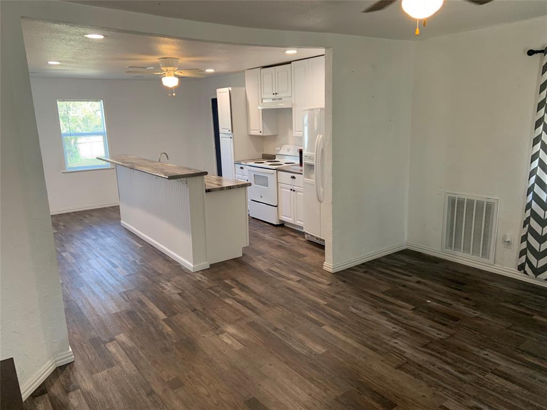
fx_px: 411
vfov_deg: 53.1
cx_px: 274
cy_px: 205
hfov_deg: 67.3
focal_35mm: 26
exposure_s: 1/60
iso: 100
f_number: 1.8
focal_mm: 4.25
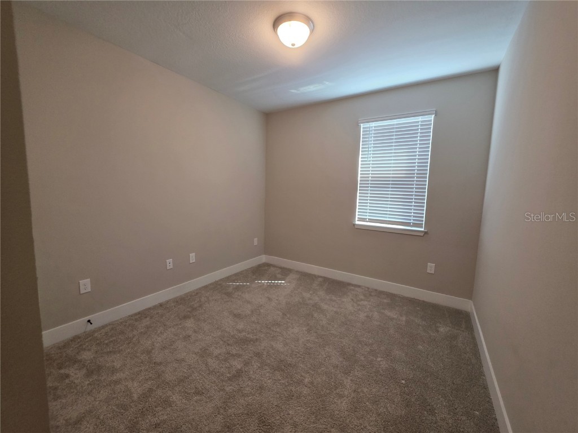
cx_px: 289
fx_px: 217
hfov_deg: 106.2
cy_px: 216
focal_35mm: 13
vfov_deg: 89.9
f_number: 1.9
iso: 250
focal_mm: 2.2
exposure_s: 1/120
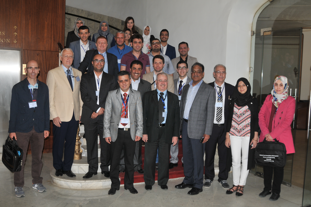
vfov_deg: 36.8
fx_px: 311
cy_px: 104
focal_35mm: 36
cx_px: 156
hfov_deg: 53.2
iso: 250
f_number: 4.5
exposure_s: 1/125
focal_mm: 24
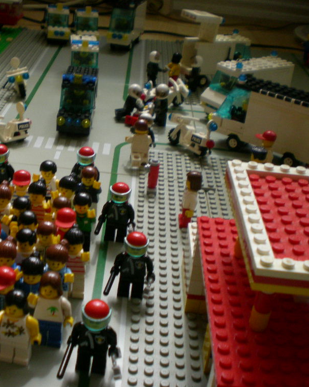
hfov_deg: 29.7
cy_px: 194
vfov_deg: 37.3
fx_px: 572
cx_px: 75
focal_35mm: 50
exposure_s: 1/57.6
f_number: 3.1
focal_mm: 6.3
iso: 177
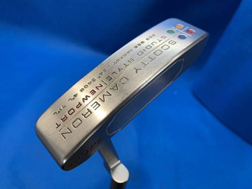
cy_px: 94
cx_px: 126
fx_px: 189
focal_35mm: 26
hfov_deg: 67.3
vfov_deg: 53.1
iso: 50
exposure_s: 1/60
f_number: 1.8
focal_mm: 4.25
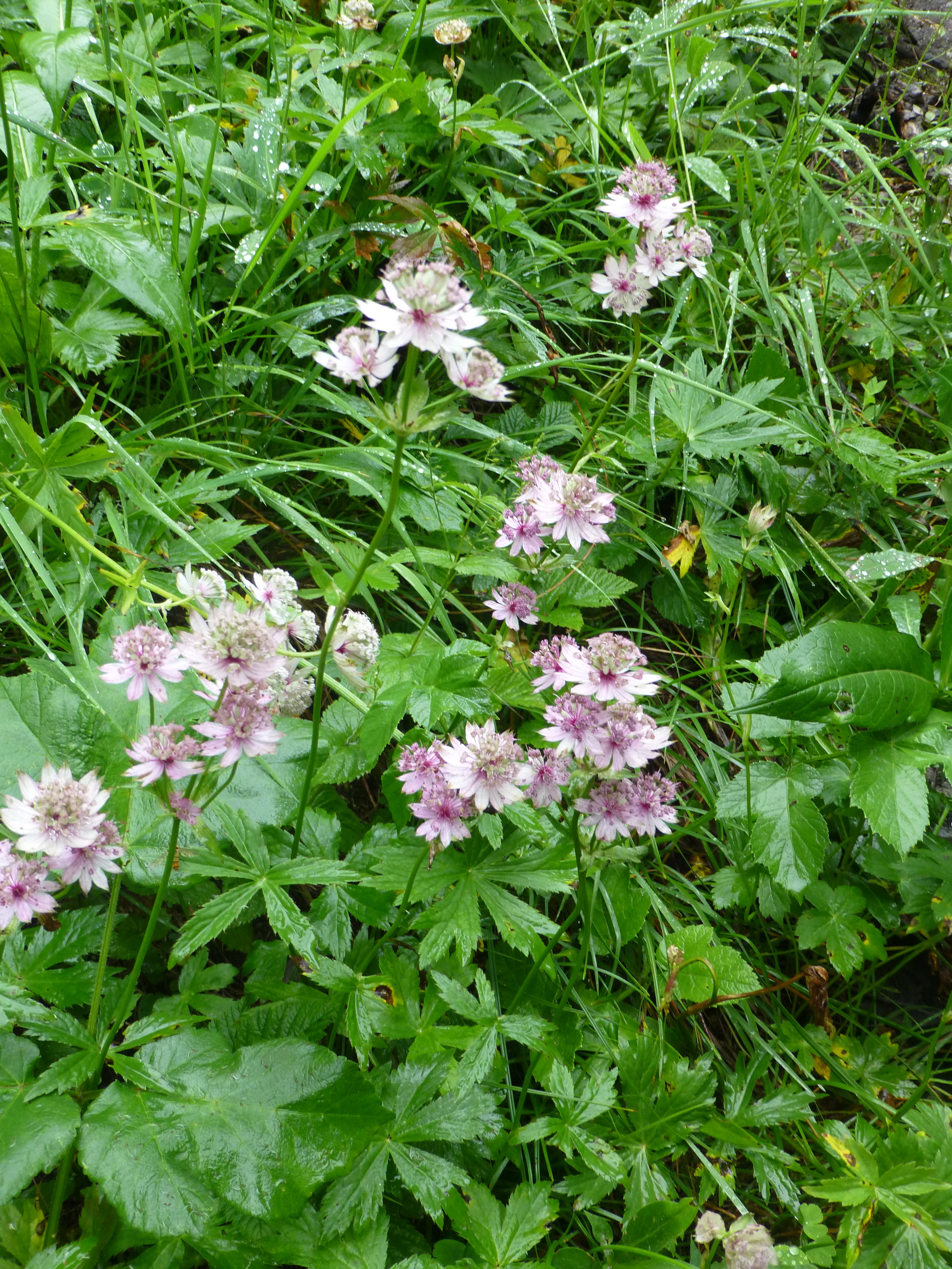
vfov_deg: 54.0
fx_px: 1247
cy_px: 634
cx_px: 476
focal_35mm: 34
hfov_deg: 41.8
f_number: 3.7
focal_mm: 6.1
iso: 160
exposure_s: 1/60
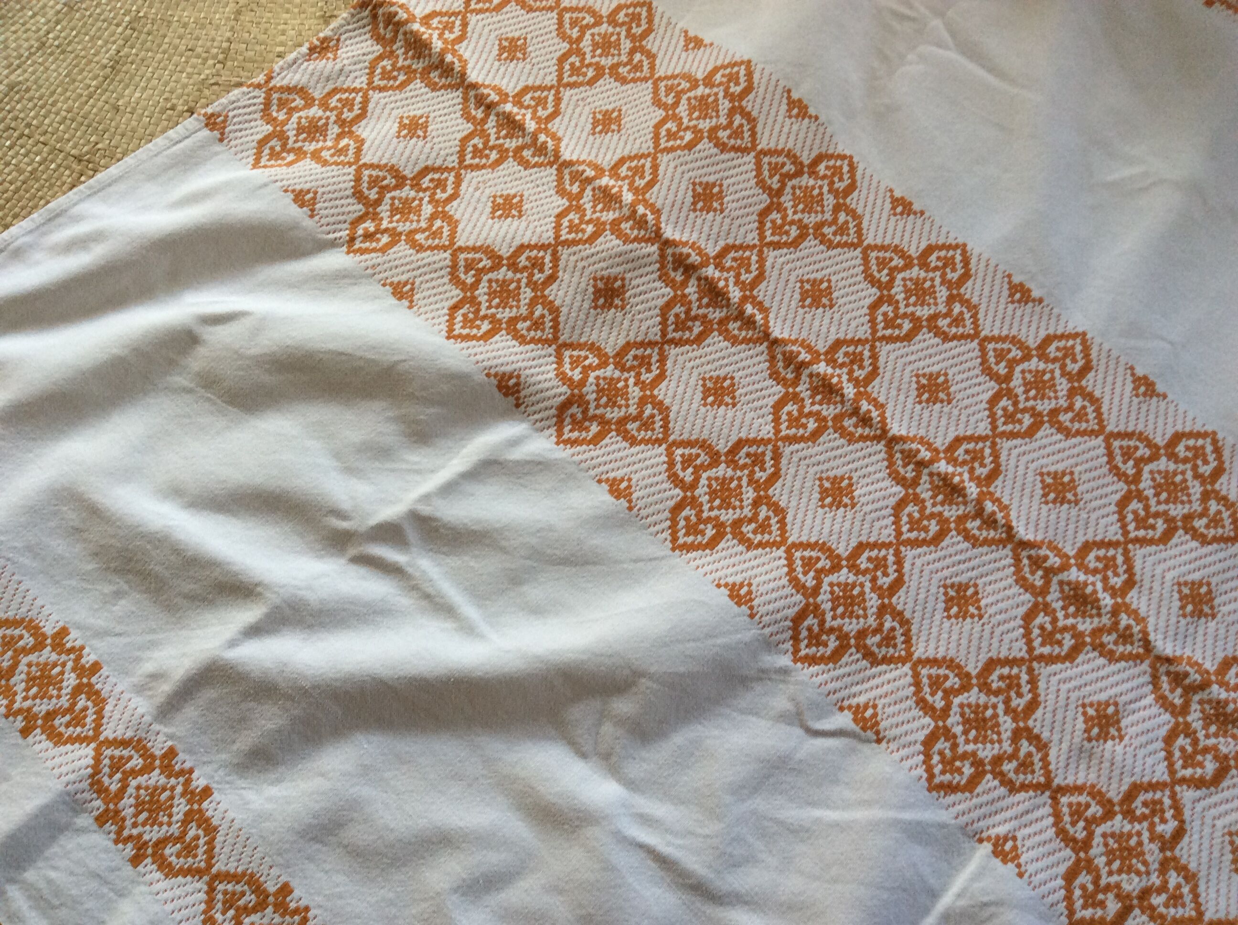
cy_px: 462
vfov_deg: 44.1
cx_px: 619
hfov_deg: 56.9
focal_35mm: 32
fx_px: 1143
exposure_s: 1/25
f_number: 2.4
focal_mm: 3.3
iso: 64
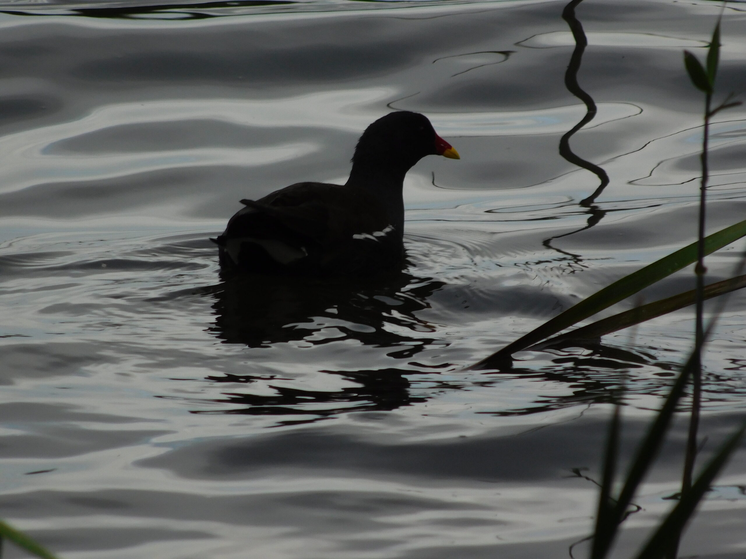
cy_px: 280
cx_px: 373
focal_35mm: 855
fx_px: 18426
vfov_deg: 1.7
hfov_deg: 2.3
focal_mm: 152
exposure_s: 1/250
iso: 125
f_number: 6.5
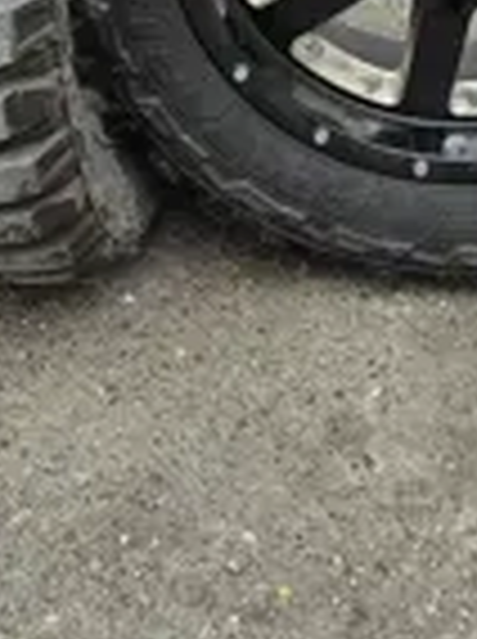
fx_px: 1198
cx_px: 284
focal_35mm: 65
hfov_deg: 22.5
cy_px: 45
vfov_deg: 28.5
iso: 20
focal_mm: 6.3
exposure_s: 1/180
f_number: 1.7
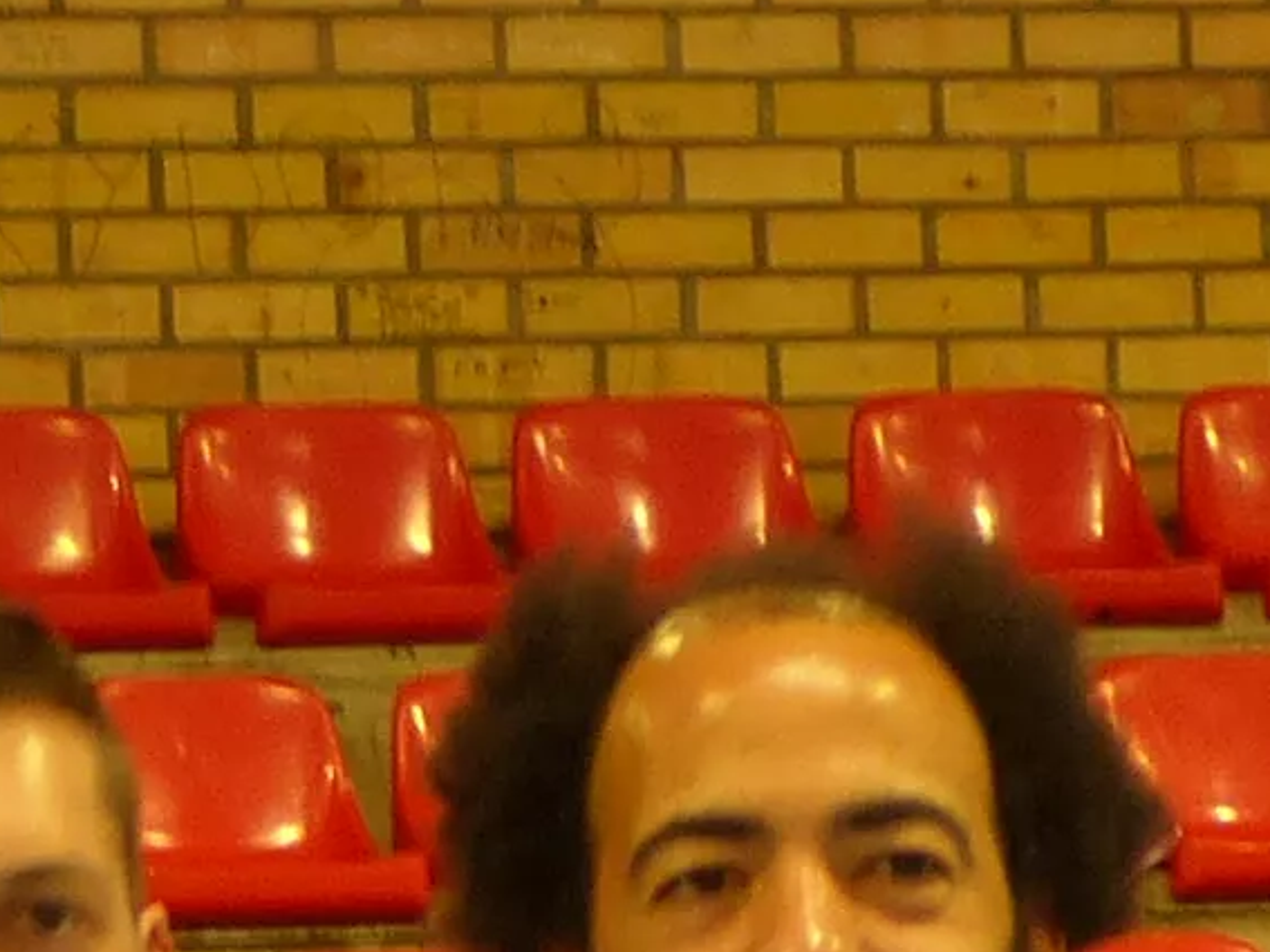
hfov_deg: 3.9
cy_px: 2775
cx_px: 155
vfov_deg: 2.9
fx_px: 18634
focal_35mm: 508
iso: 100
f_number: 2.8
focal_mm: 13
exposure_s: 1/13
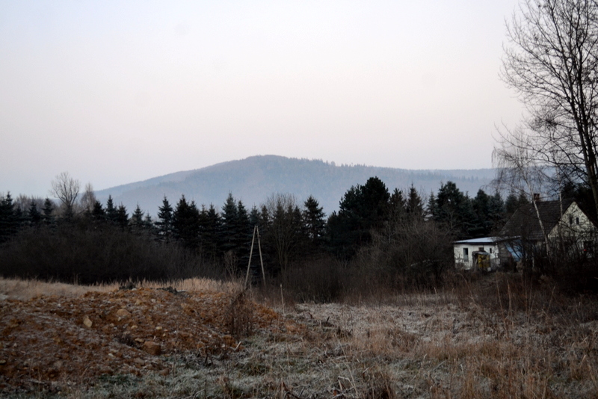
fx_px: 798
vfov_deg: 28.1
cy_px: 200
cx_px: 299
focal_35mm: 48
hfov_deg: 41.1
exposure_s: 1/13
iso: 800
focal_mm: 32
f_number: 4.8
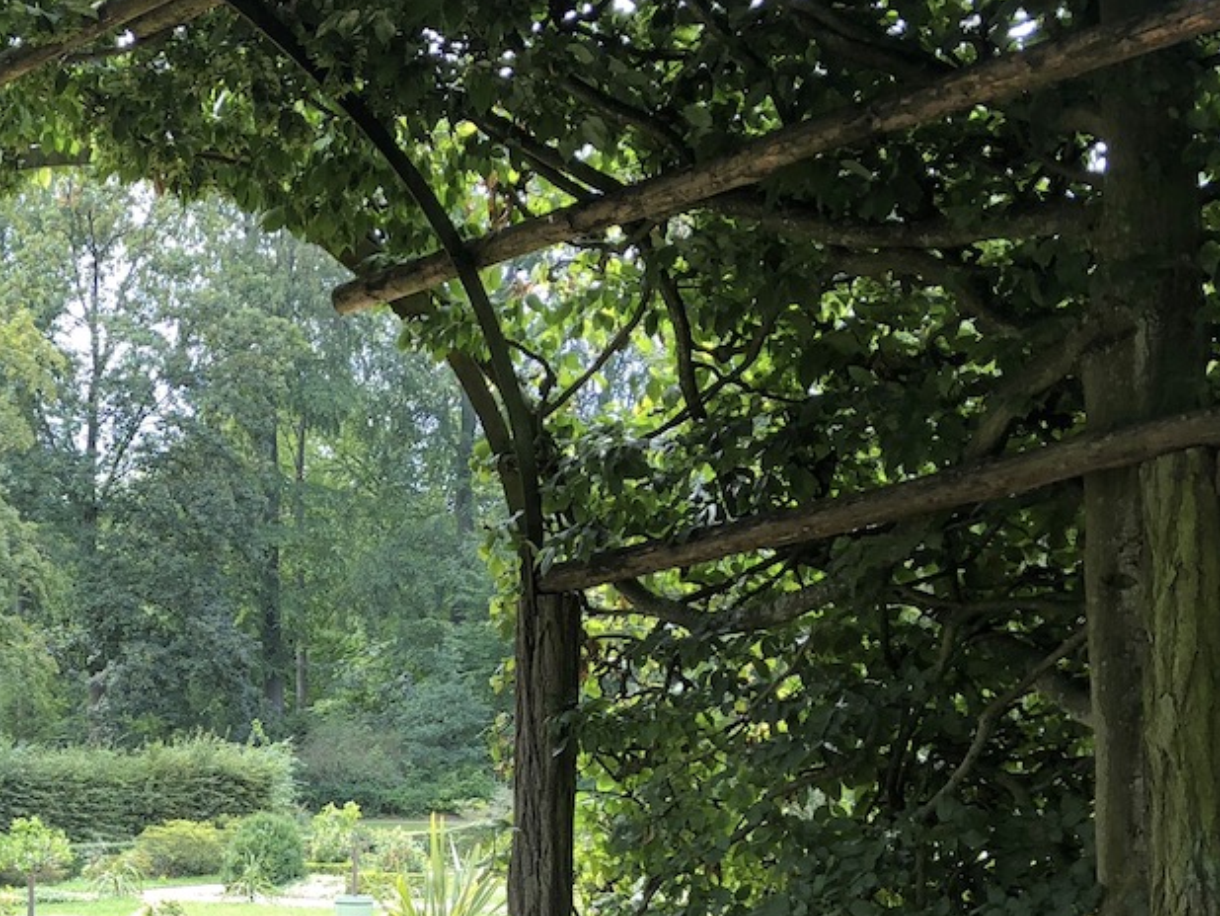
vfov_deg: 24.2
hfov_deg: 31.0
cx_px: 20
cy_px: 909
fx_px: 2045
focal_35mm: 58
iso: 20
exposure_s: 1/326
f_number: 1.8
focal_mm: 3.99
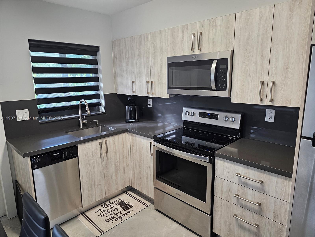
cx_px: 158
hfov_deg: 73.9
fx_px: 209
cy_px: 118
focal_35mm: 23
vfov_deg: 58.9
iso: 160
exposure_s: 1/120
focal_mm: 6.3
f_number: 1.7
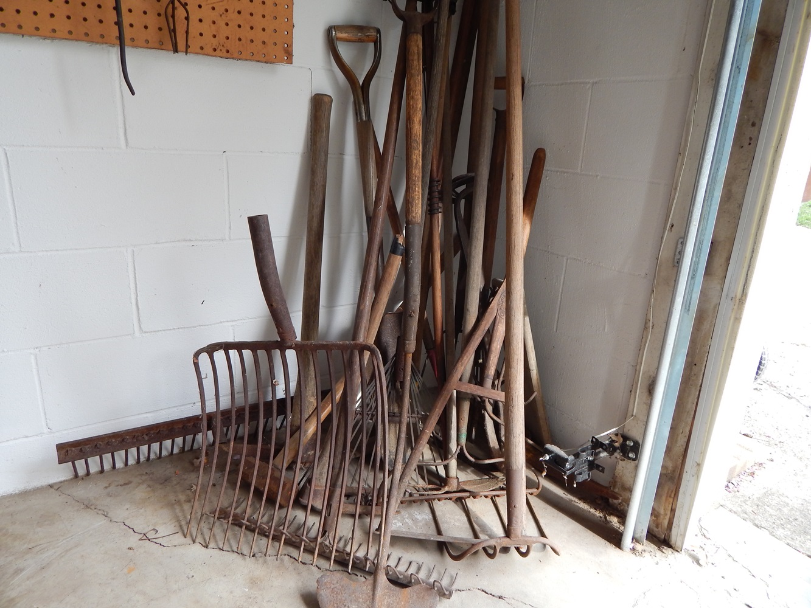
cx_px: 406
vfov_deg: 58.9
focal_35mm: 23
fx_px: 539
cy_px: 304
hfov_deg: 73.9
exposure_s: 1/50
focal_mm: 4.1
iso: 125
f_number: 3
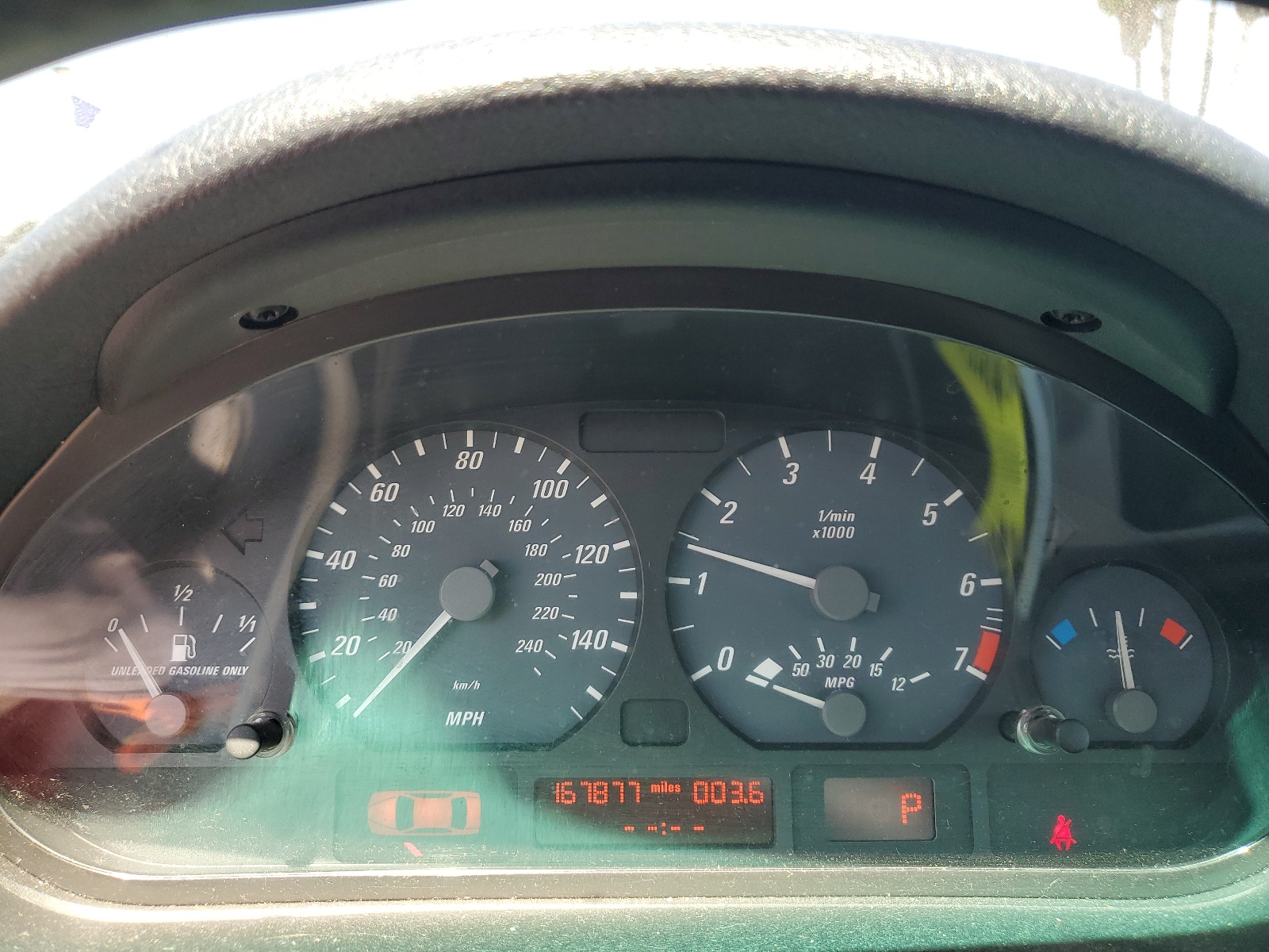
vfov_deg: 53.1
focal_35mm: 26
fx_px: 953
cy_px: 476
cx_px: 634
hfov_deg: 67.3
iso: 50
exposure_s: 1/172
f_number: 1.5
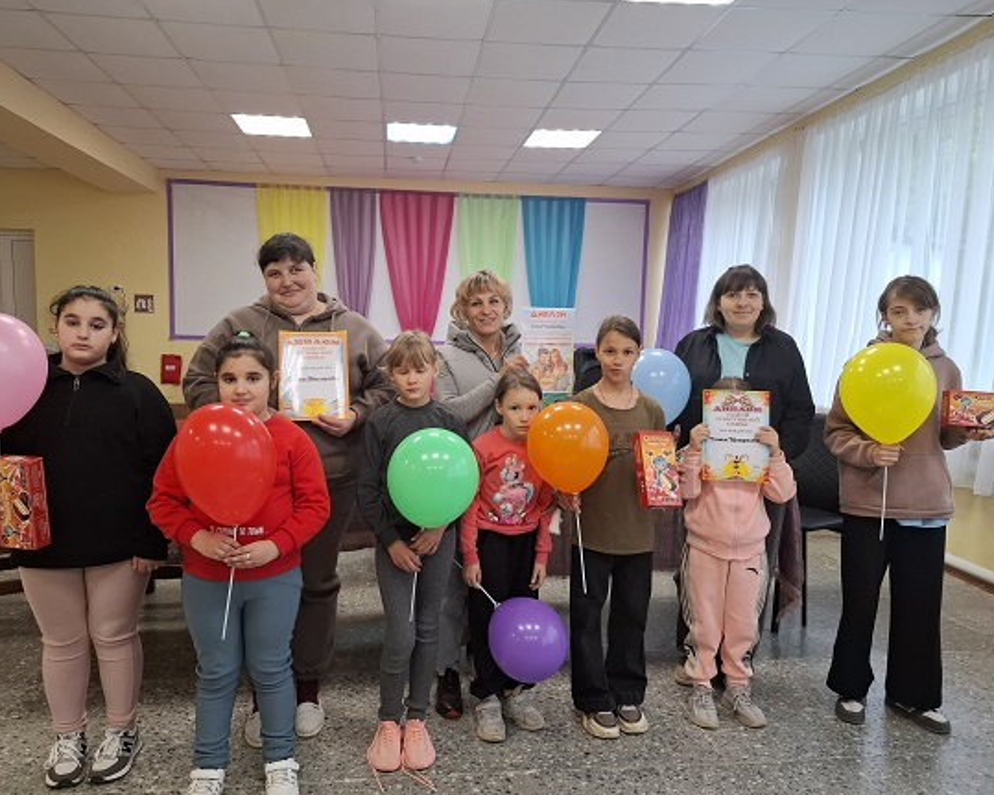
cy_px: 409
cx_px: 476
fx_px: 735
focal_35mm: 25
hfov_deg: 68.1
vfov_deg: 56.8
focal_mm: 5.54
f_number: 1.8
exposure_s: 1/100
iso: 160
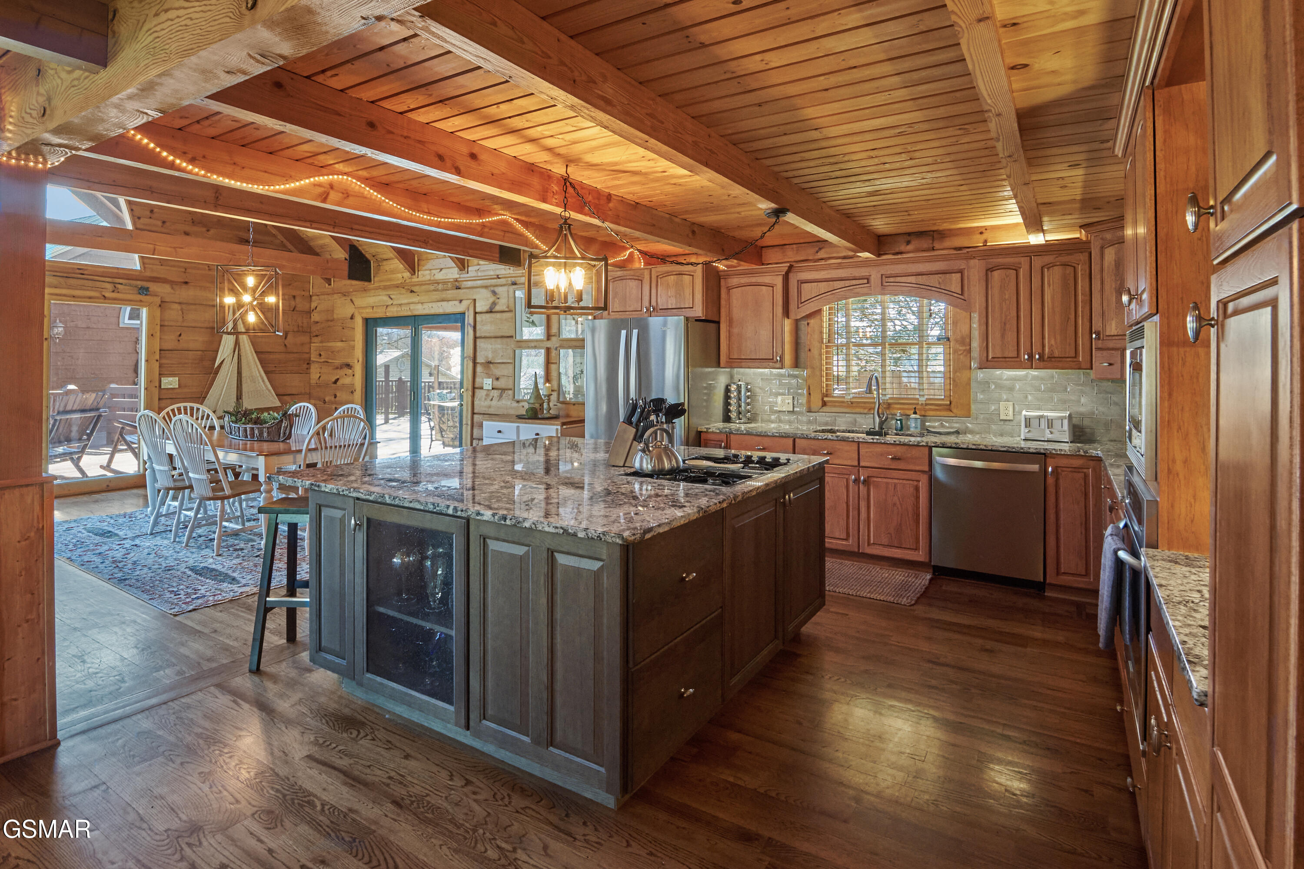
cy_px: 434
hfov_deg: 104.3
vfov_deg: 81.2
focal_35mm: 14
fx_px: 507
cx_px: 652
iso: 1000
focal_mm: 14
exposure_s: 1/5
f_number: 14
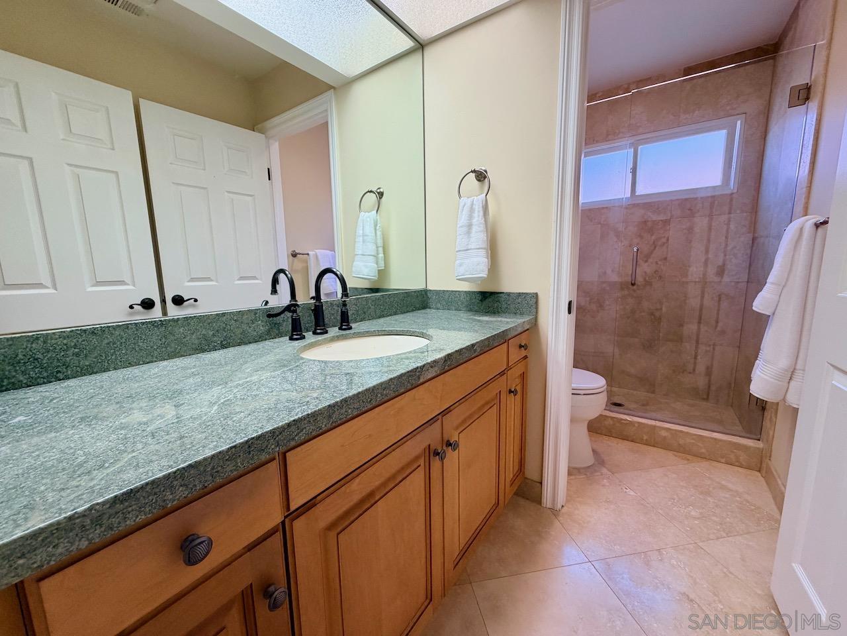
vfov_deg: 85.7
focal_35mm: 14
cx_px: 424
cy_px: 318
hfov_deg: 102.1
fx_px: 343
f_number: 2.2
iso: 160
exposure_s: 1/120
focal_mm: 2.22
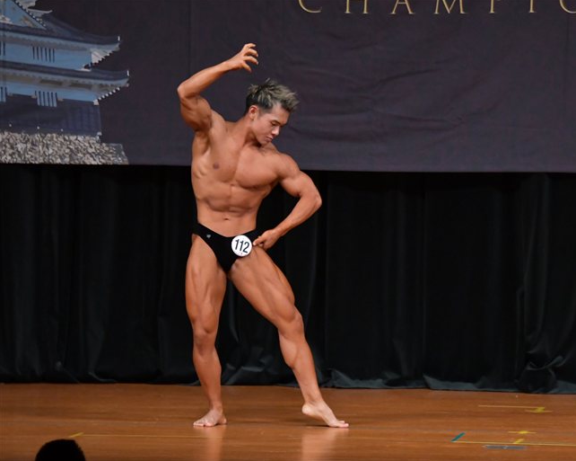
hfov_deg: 6.3
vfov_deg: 5.1
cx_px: 347
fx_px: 5214
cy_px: 230
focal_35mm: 306
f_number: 5.6
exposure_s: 1/400
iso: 4000
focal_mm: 180
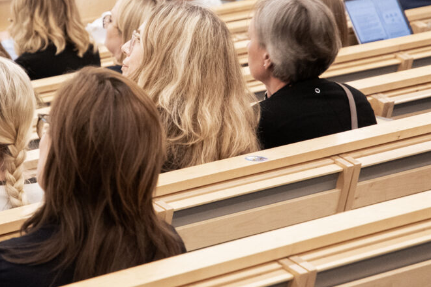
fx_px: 2944
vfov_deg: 5.6
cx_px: 114
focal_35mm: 246
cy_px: 45
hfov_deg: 8.4
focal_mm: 85
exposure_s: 1/30
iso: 4000
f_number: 5.6
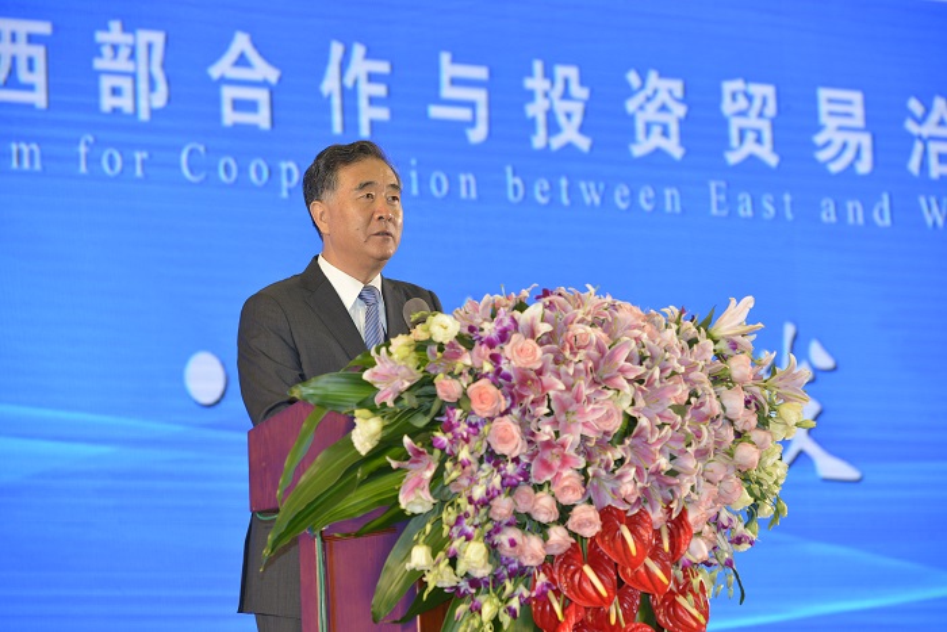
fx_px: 3815
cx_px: 474
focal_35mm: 145
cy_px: 316
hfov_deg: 14.2
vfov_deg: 9.5
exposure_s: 1/200
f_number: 5.6
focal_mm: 145
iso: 640
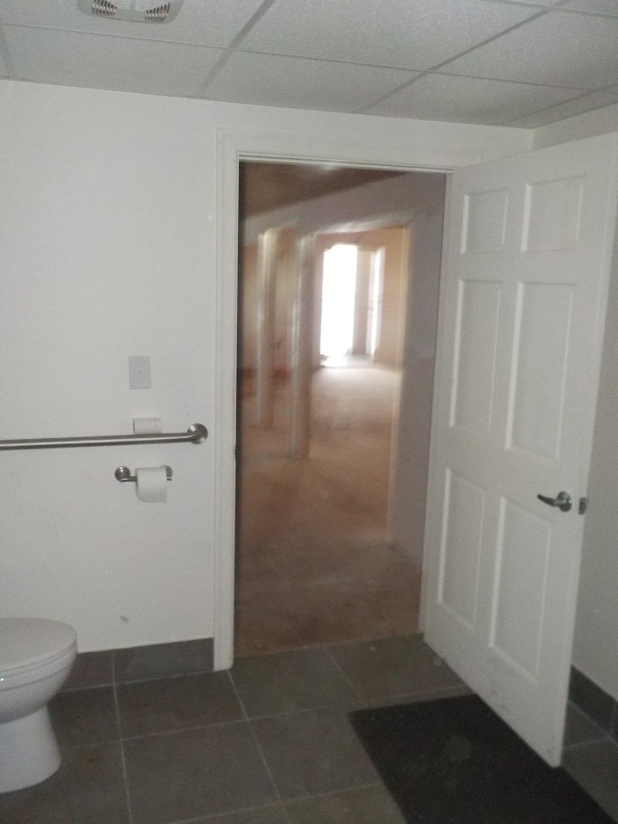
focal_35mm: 30
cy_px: 412
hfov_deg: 46.8
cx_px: 309
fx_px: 714
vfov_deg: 60.0
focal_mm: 4.1
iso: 800
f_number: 3.3
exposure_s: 1/4
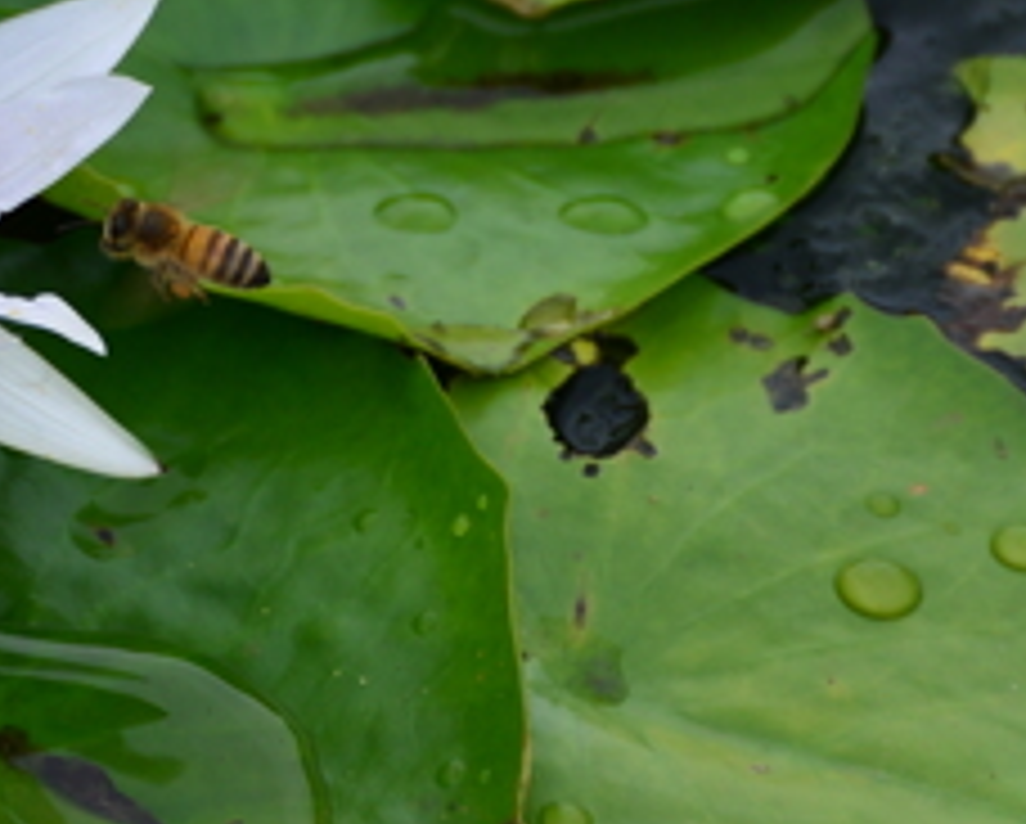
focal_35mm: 1263
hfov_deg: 1.5
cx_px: 27
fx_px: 38401
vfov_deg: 1.2
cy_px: 227
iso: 125
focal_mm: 300
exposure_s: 1/400
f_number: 5.6
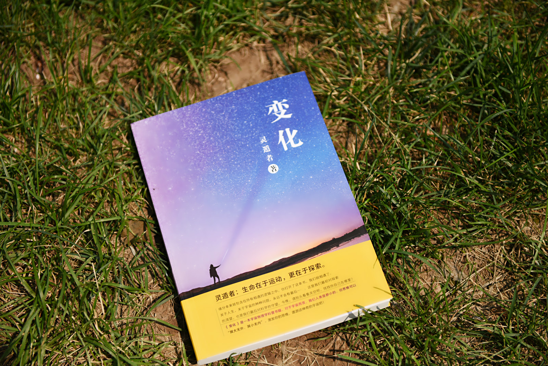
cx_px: 274
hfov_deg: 28.8
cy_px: 183
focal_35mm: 70
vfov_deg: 19.5
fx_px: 1066
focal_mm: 70
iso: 125
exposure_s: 1/4000
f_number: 2.8
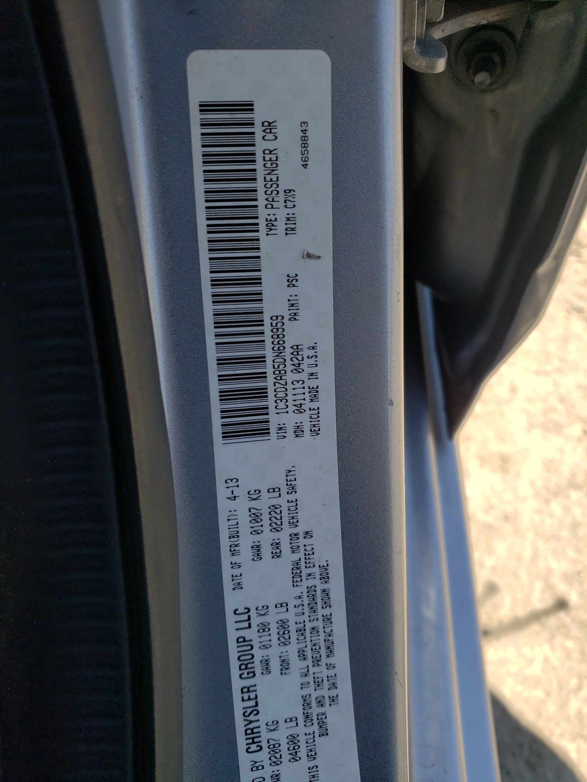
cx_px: 294
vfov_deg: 67.3
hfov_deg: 53.1
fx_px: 588
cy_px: 391
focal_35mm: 26
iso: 50
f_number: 1.5
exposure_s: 1/2000
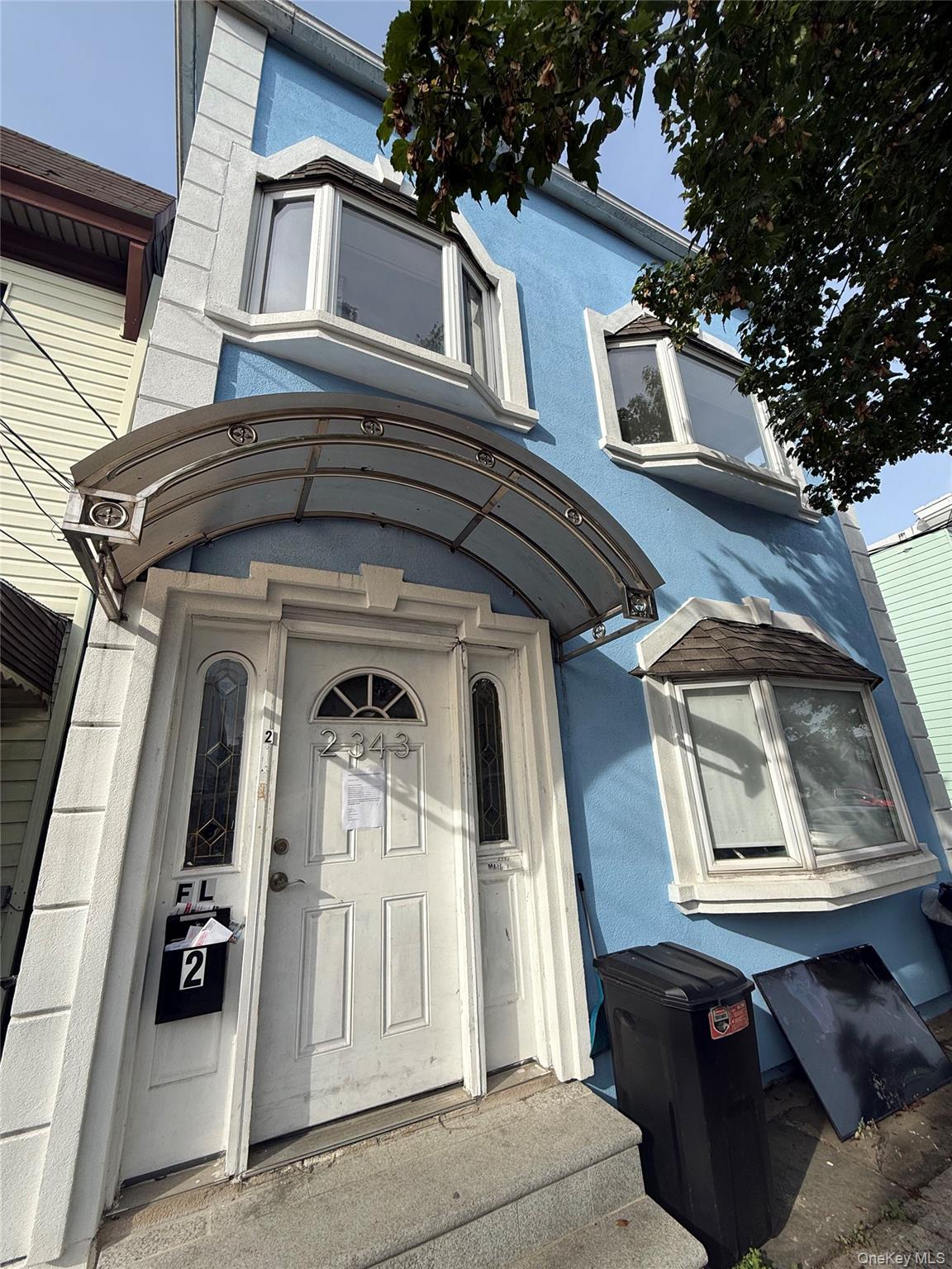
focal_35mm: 14
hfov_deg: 85.7
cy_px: 634
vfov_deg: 102.1
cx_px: 476
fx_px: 513
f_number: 2.2
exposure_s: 1/1368
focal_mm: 2.22
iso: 50
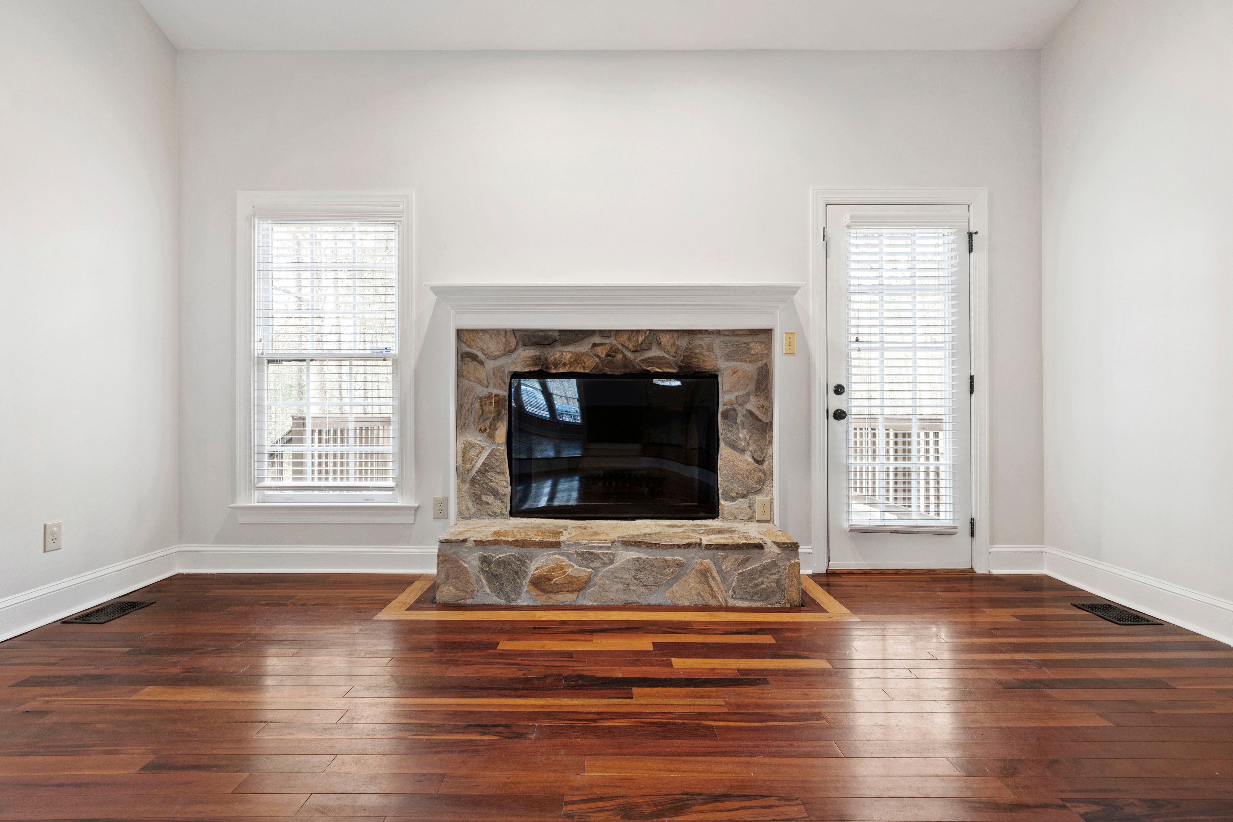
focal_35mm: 16
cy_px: 411
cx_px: 616
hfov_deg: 95.0
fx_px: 565
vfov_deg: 72.1
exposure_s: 1/1.67
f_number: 8
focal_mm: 11
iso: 100
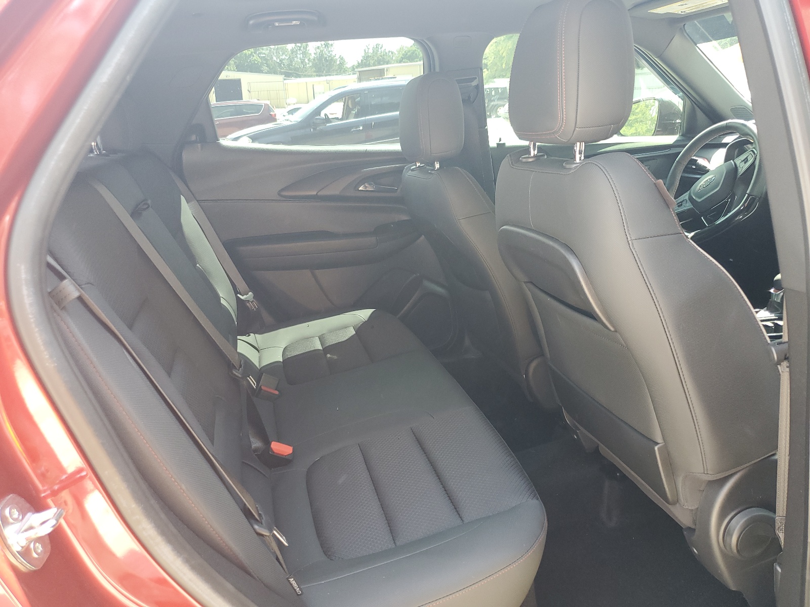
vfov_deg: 53.1
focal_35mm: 26
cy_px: 304
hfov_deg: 67.3
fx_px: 608
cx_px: 405
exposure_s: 1/100
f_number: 1.5
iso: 79
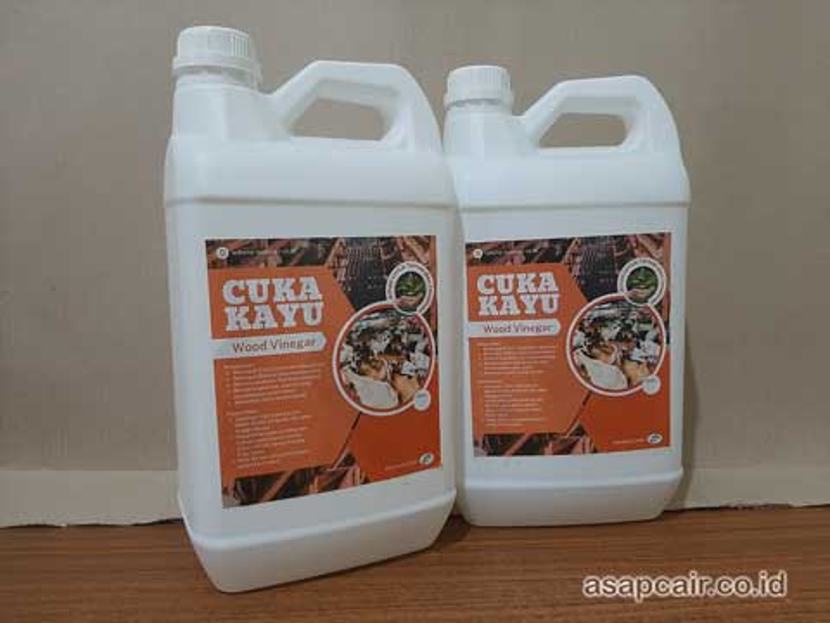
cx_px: 415
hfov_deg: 65.3
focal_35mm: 27
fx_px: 647
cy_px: 312
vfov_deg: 51.4
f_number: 1.7
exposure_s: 1/25
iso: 400
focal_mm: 3.93
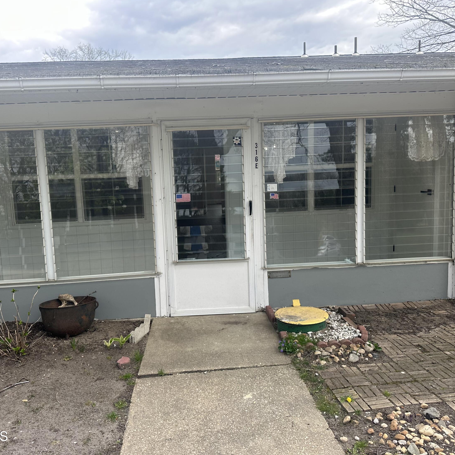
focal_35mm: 29
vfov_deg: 55.6
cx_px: 210
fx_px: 431
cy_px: 224
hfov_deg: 55.6
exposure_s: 1/484
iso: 80
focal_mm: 6.86
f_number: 1.78
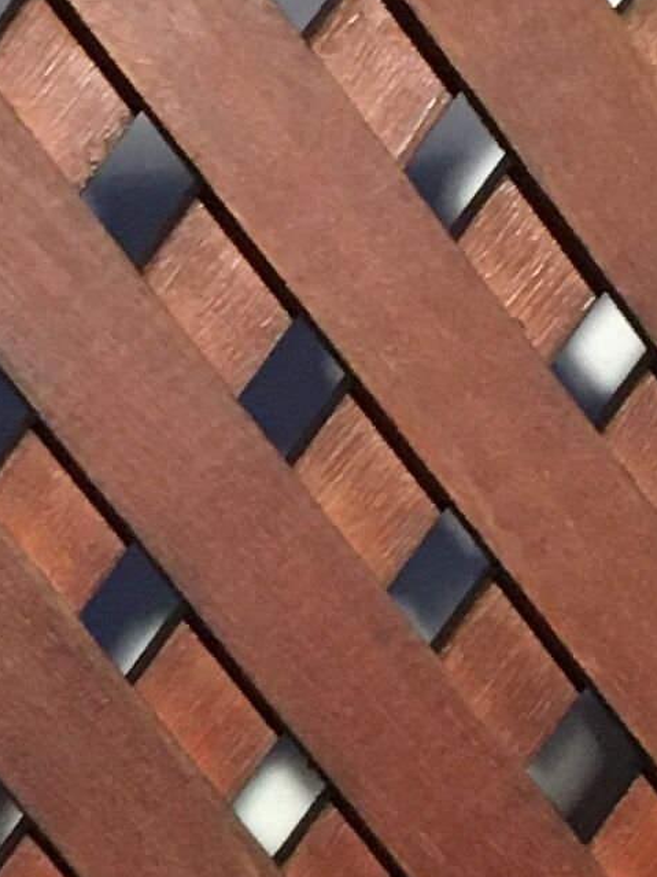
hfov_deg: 8.0
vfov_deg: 10.8
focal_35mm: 183
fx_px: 4633
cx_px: -151
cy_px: 603
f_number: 2.2
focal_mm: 4.15
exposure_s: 1/33
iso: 200
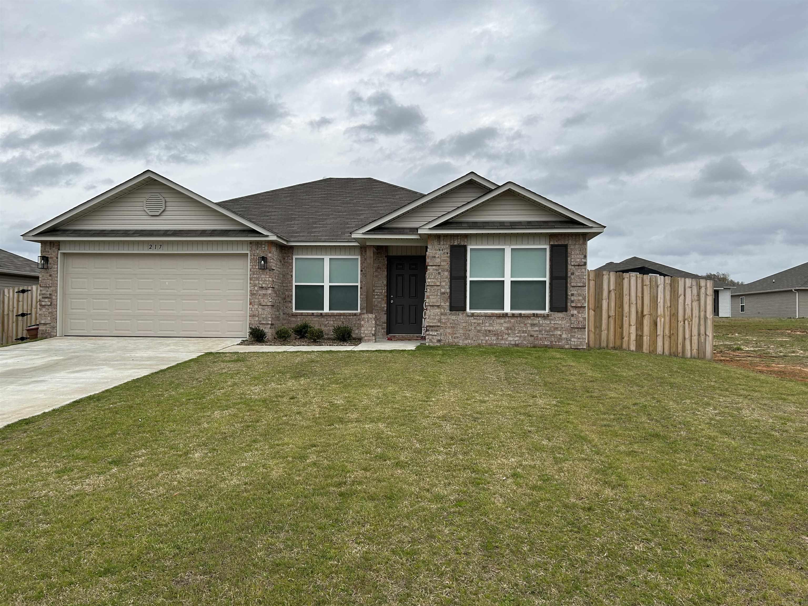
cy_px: 303
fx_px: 607
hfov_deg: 67.3
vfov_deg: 53.1
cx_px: 404
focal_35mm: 26
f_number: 1.5
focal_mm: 5.7
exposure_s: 1/2695
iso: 50
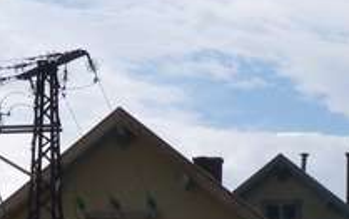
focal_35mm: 187
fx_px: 1780
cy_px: 271
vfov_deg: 7.0
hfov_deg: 11.2
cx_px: 104
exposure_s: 1/1000
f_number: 4
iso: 100
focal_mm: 8.6
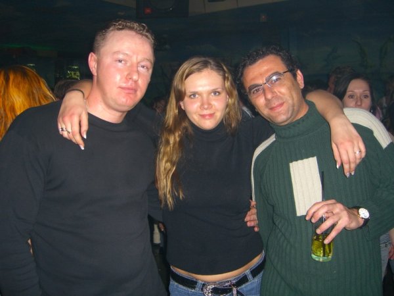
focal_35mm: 38
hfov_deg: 49.0
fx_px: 433
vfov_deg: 37.7
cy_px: 148
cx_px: 197
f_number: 2.8
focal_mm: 7.9
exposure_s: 1/60
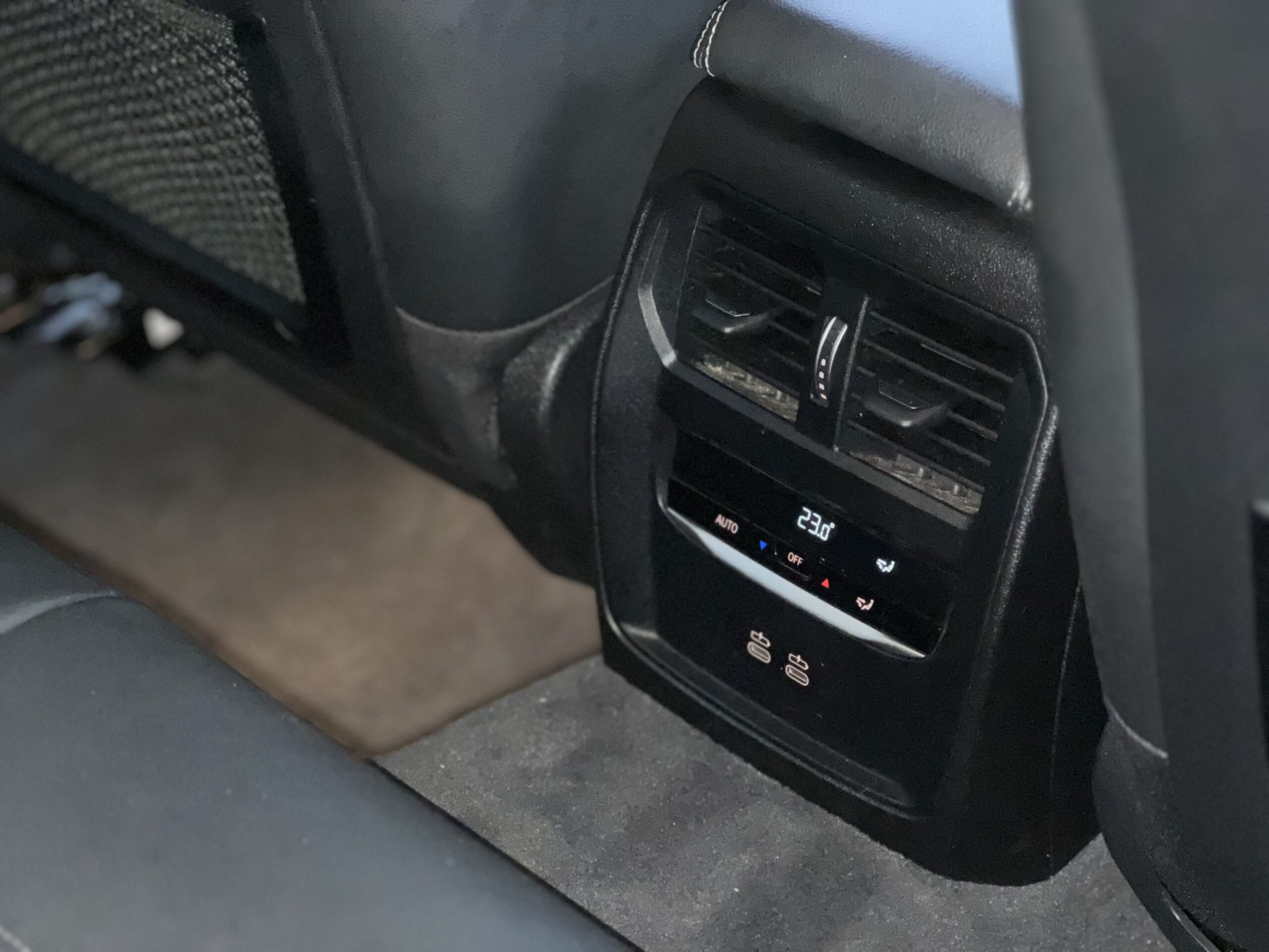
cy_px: 476
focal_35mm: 77
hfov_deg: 25.3
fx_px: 2823
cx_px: 634
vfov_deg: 19.1
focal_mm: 9
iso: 1600
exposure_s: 1/34
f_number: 2.8
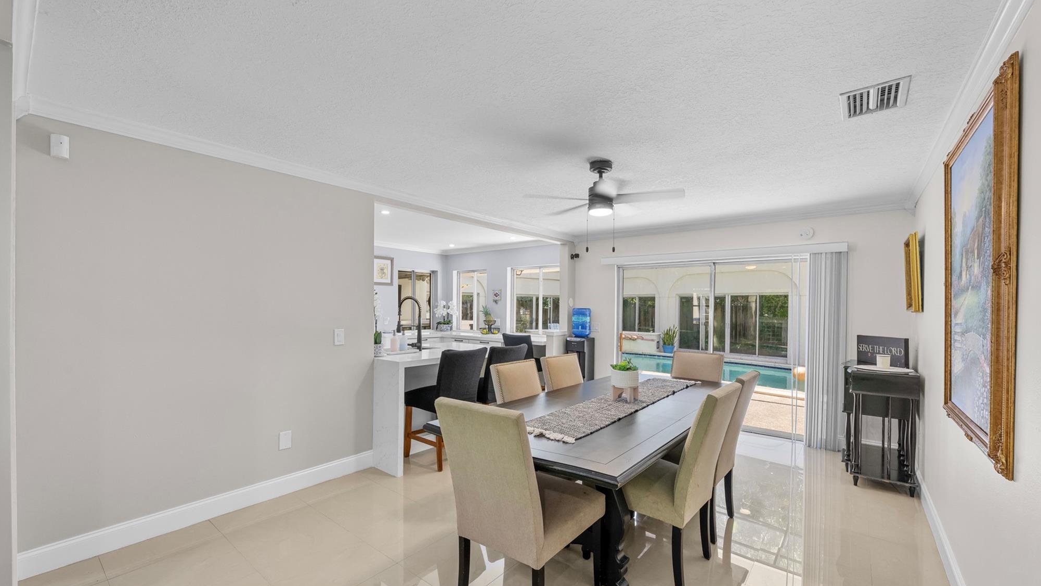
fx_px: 414
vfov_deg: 70.4
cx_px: 525
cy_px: 314
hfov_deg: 103.0
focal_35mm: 15
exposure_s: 1/10
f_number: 8
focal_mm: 14
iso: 500
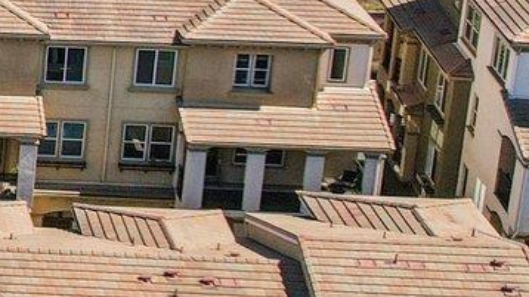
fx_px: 1851
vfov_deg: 9.0
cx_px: -525
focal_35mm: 132
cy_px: -86
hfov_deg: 13.8
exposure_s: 1/250
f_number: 2.8
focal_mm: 8.4
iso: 110
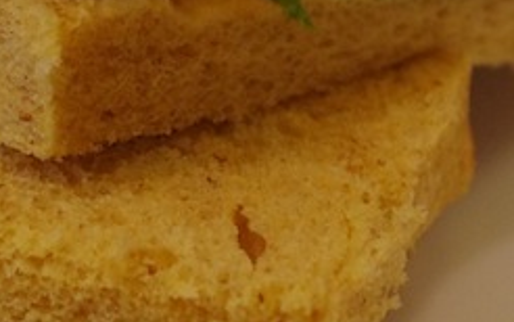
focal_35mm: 178
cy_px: 3
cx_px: -21
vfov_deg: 7.4
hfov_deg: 11.6
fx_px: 2495
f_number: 5
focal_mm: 28.13
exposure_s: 1/60
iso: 1600
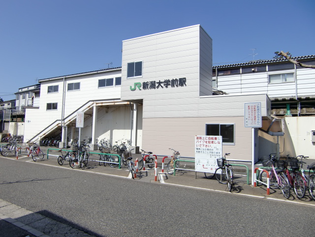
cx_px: 158
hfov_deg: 63.4
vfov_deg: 49.7
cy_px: 118
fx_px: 255
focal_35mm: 28
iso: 64
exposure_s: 1/320
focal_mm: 4.9
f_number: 7
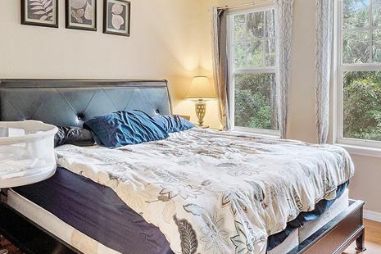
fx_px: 349
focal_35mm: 33
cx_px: 191
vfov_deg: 39.6
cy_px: 89
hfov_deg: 57.2
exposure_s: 1
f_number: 11
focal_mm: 10
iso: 160
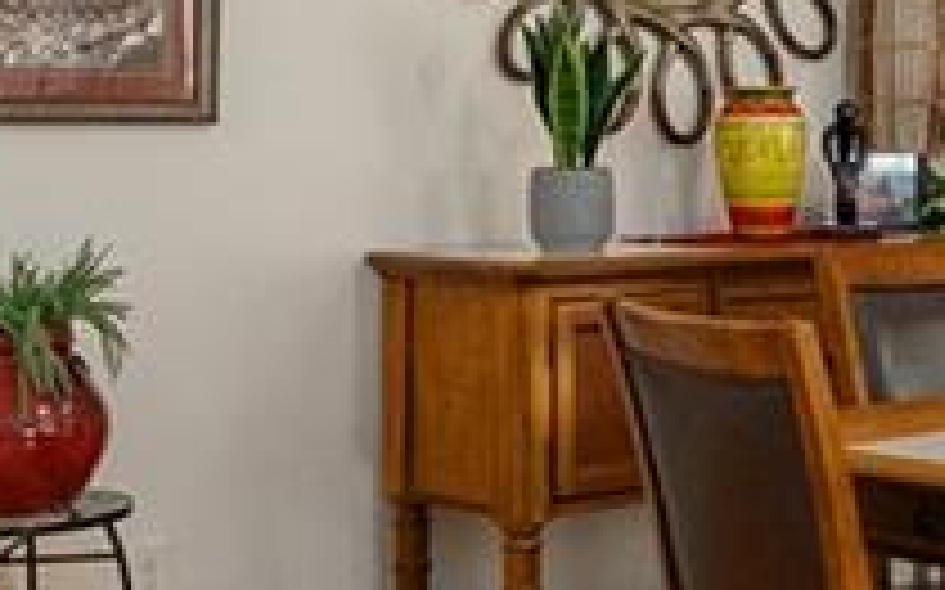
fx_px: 2394
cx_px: 1022
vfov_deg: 14.0
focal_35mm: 93
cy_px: 149
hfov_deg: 21.3
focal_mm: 12
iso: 250
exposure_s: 1/15
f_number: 7.1
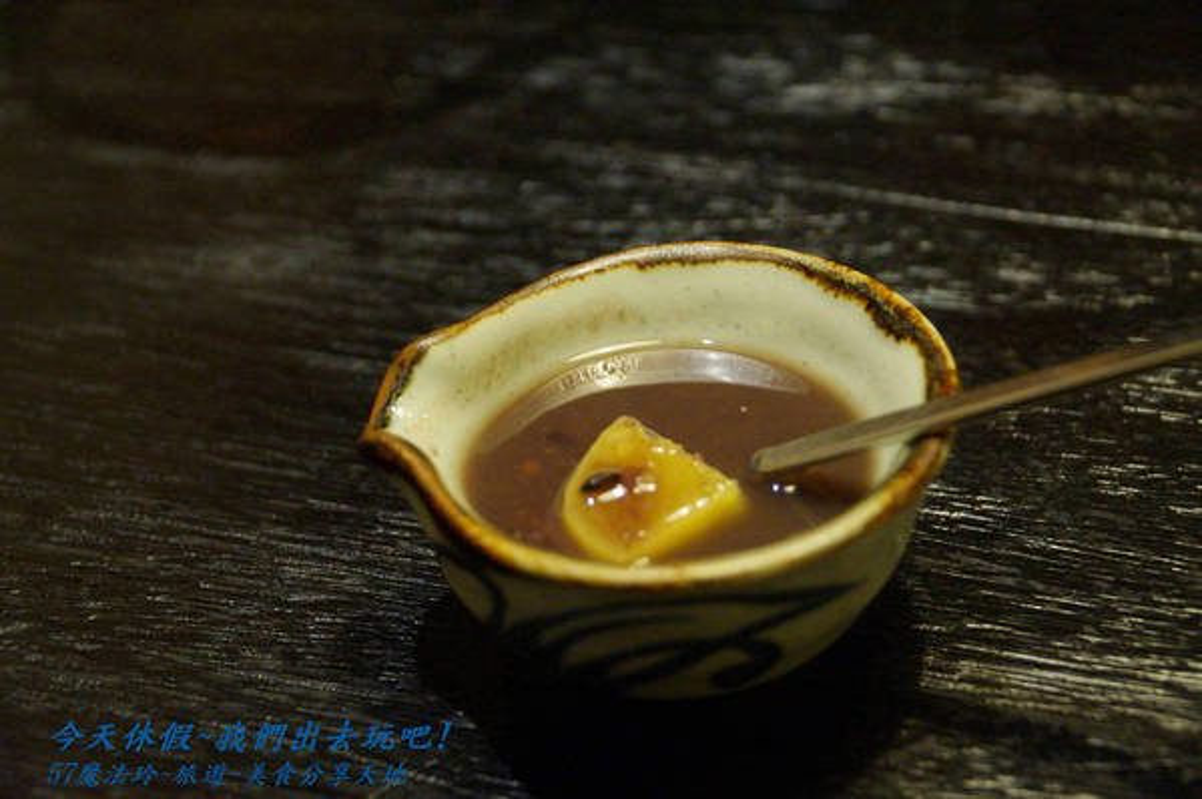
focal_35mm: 57
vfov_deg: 23.7
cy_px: 400
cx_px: 601
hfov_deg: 35.1
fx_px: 1901
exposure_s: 1/13
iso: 3200
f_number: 4
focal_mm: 38
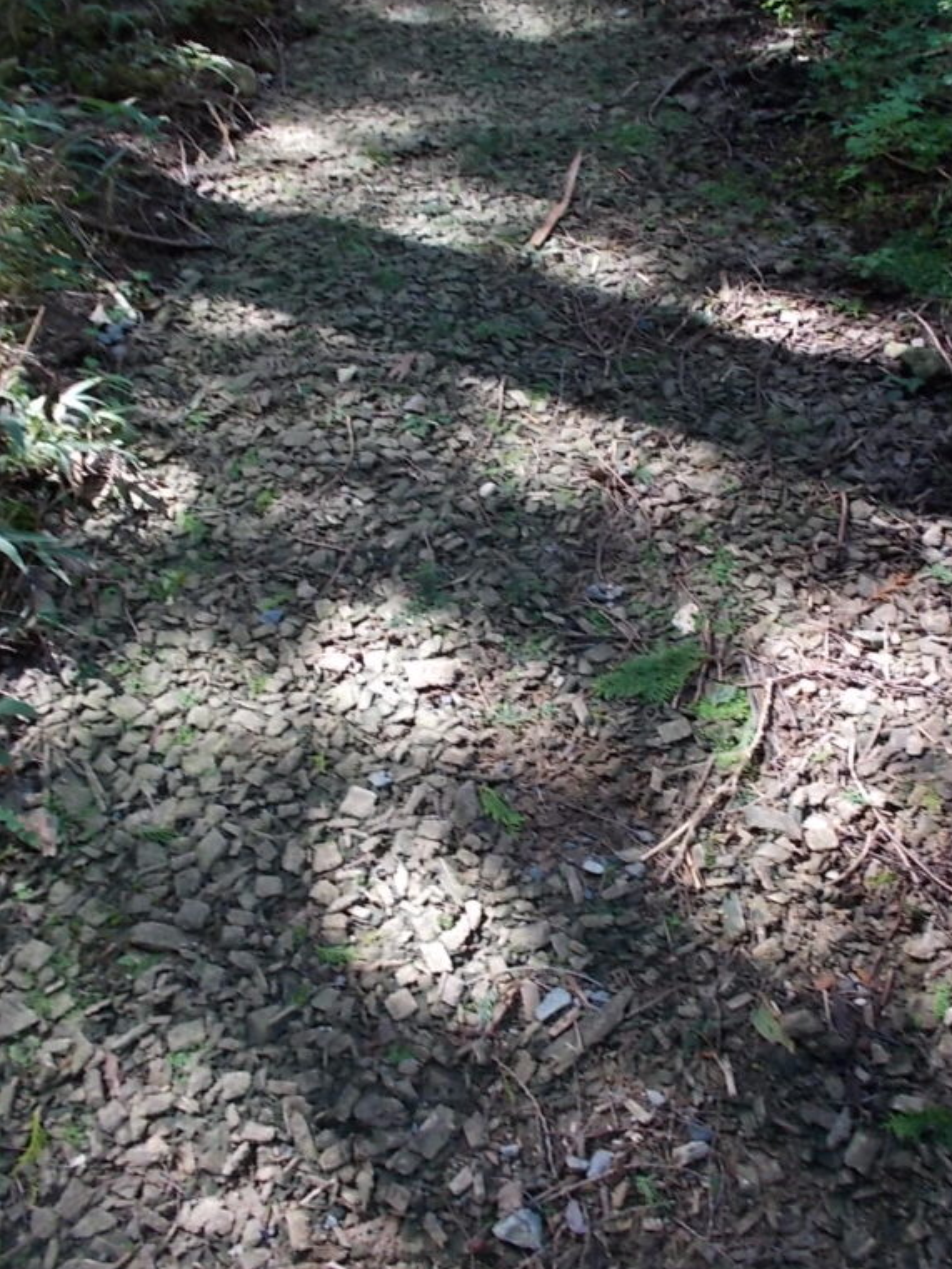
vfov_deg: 52.6
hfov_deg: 40.6
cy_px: 632
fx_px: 1283
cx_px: 532
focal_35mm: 35
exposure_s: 1/25
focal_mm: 4.6
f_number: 3.2
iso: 125
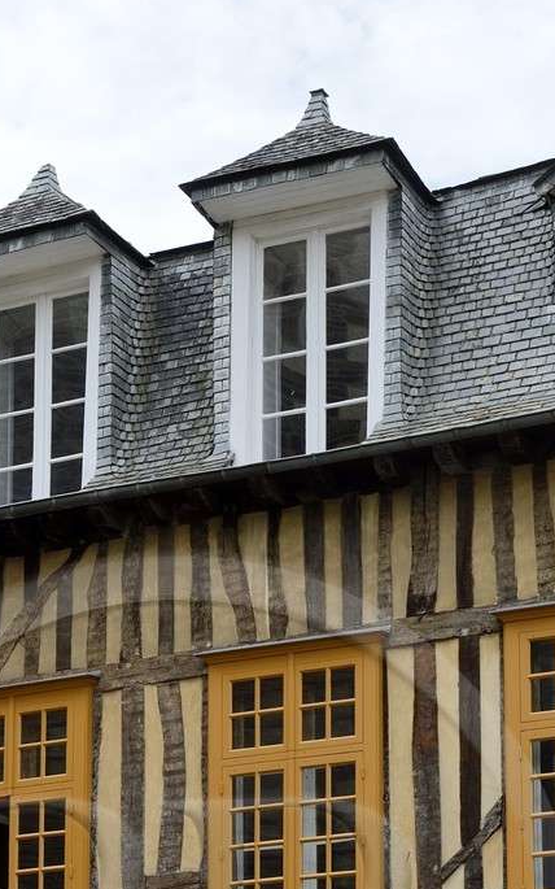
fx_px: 2421
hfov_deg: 13.1
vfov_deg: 19.9
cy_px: 960
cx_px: 178
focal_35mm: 100
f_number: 10
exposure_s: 1/160
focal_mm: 42
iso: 200
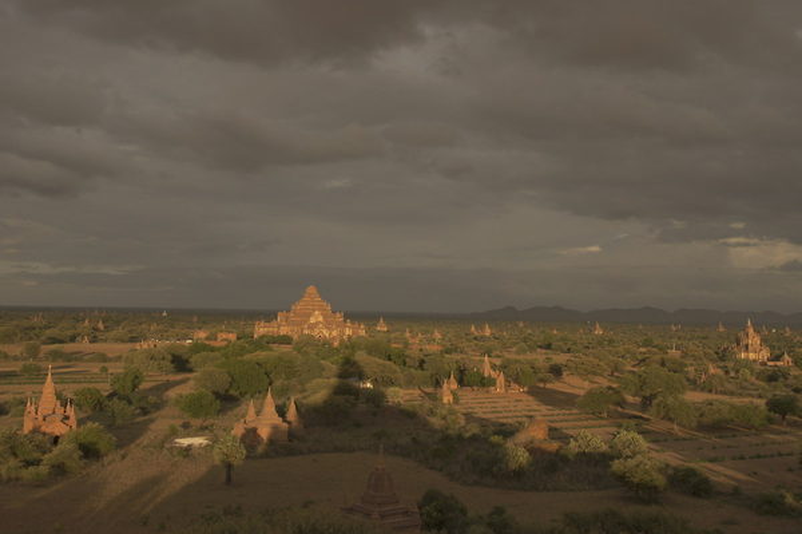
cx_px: 401
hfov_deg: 51.3
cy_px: 267
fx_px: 835
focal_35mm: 38
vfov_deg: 35.4
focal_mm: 25
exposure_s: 1/320
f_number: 8
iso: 200
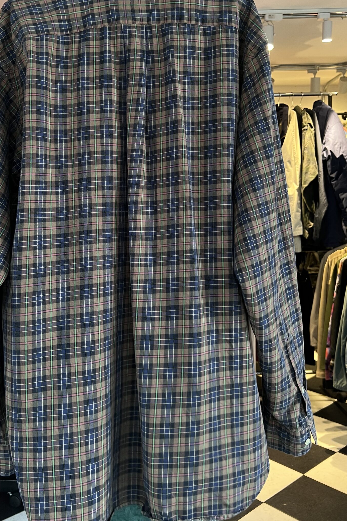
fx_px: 492
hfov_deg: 38.8
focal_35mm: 34
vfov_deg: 55.3
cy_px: 201
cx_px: 144
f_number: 1.5
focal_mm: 5.7
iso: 125
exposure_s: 1/66
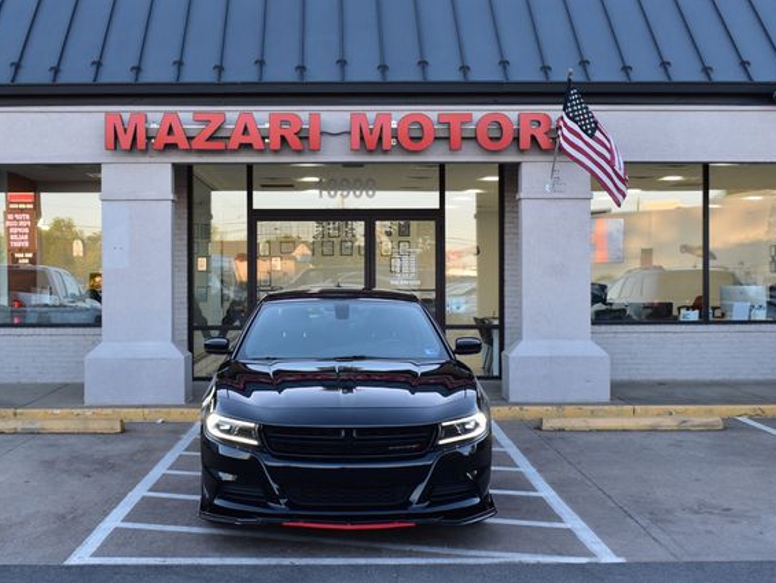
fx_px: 1099
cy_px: 292
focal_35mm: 49
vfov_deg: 29.7
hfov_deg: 38.9
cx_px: 345
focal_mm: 30
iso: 400
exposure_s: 1/60
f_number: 8
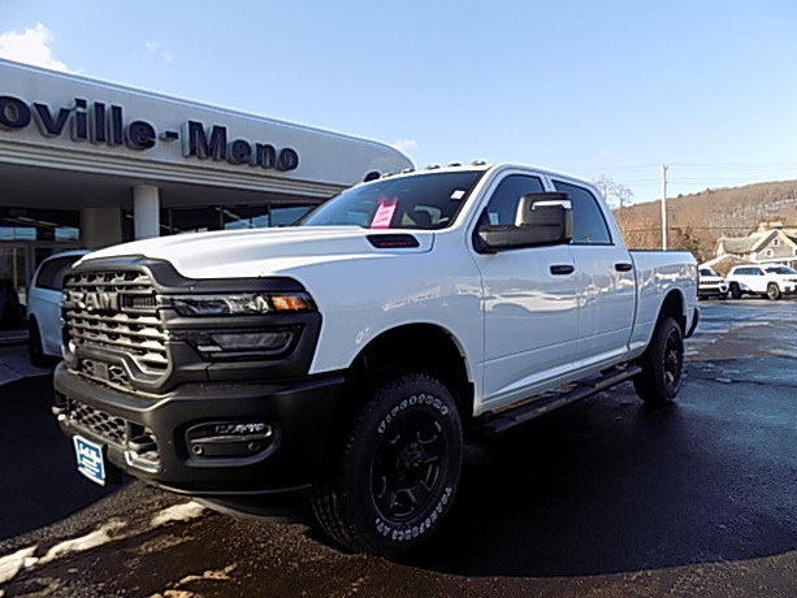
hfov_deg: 71.6
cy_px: 296
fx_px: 553
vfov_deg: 56.8
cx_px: 395
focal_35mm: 24
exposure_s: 1/500
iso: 80
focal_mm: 4
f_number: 3.1
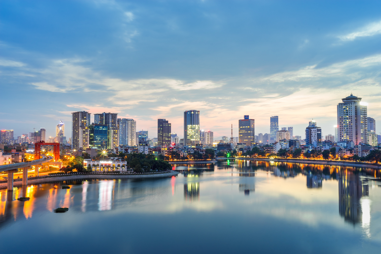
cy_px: 127
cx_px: 190
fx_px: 370
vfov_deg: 37.9
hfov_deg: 54.4
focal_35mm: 35
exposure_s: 30
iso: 50
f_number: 13
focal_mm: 35
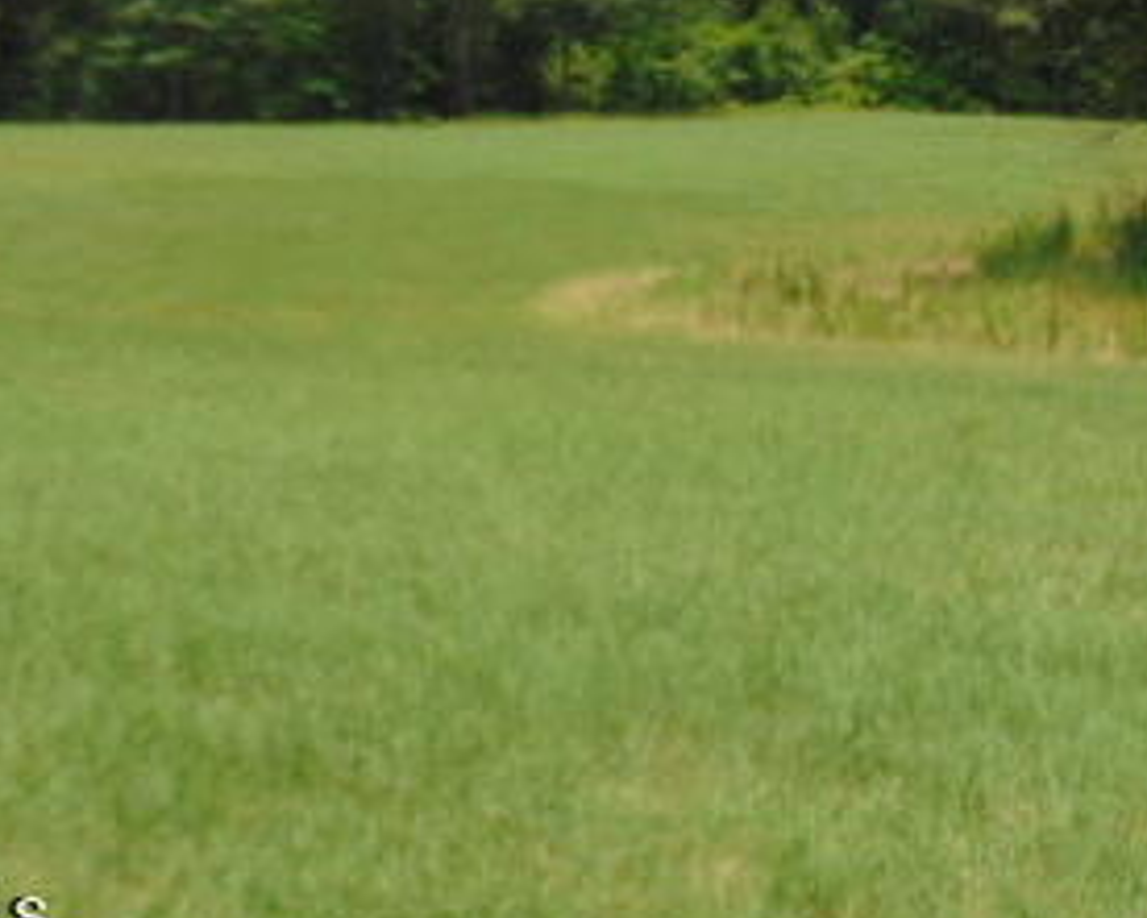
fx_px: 3837
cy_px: 12
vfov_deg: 13.5
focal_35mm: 113
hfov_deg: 16.8
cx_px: 948
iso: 80
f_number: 3.5
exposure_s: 1/800
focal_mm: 9
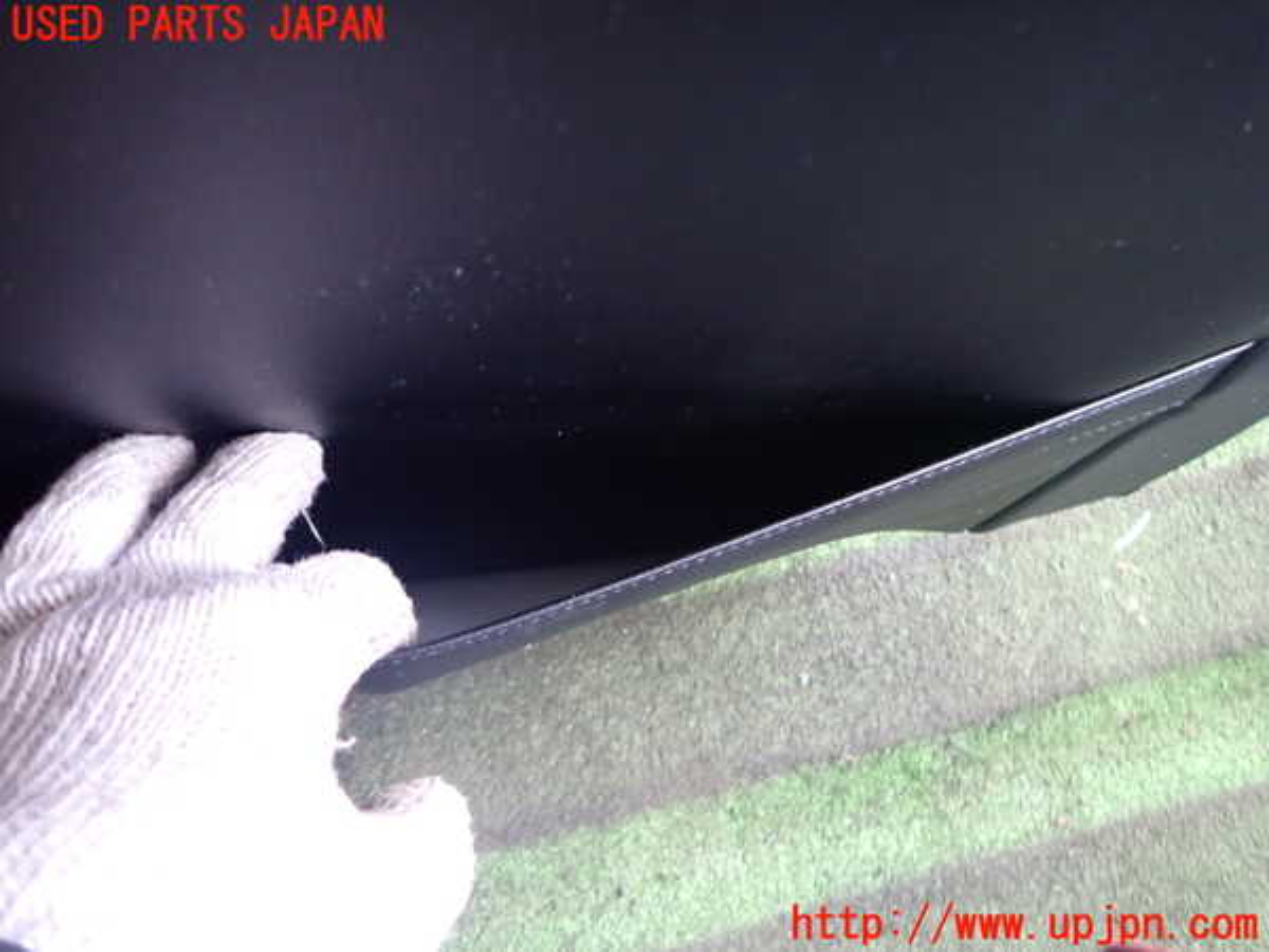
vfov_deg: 54.9
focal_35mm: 25
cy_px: 476
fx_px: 916
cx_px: 634
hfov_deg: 69.4
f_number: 2
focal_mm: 4.5
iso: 500
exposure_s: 1/30
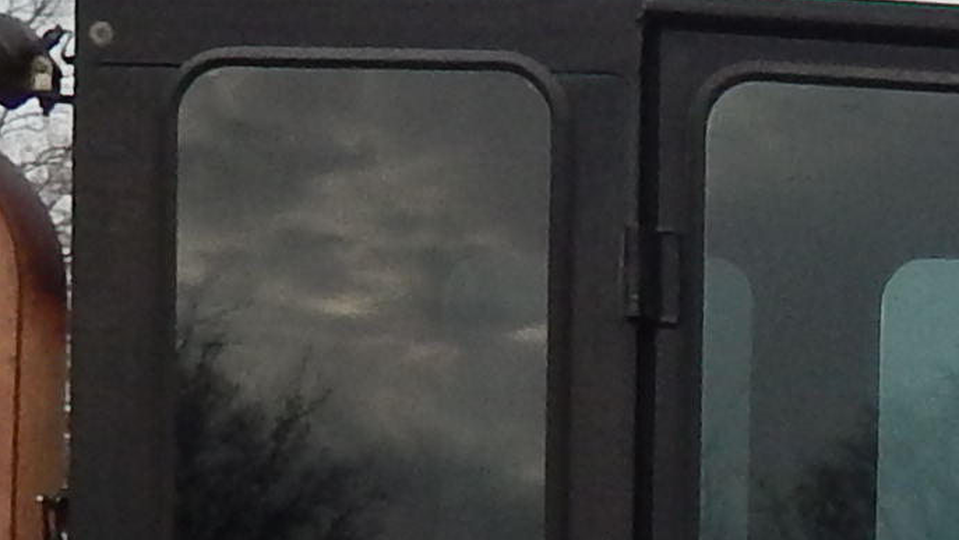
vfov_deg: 5.9
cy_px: 1553
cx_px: 1361
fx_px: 4935
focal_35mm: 194
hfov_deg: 10.8
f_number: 3.4
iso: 125
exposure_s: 1/250
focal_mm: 4.5
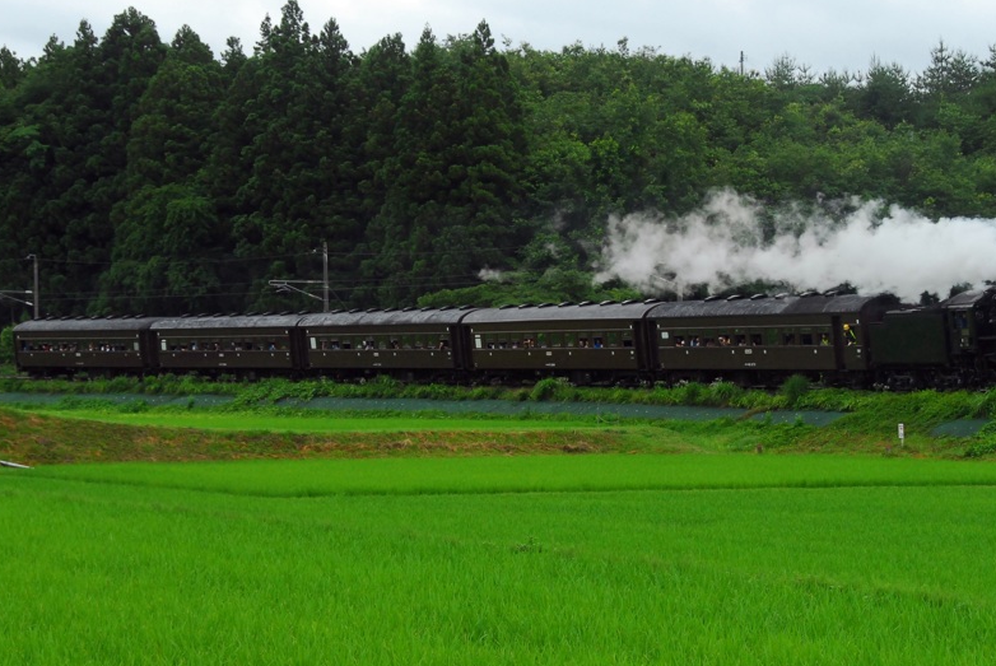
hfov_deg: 18.6
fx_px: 3046
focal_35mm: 110
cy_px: 296
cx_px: 595
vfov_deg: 12.5
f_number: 9
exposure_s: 1/250
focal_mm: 56
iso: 400
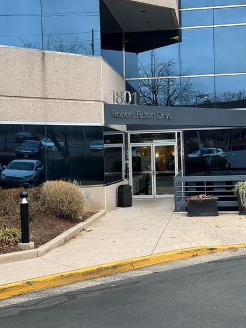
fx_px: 541
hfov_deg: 25.6
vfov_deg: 33.8
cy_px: 151
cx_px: 141
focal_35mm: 57
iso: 50
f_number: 1.78
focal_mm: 6.76
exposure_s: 1/121
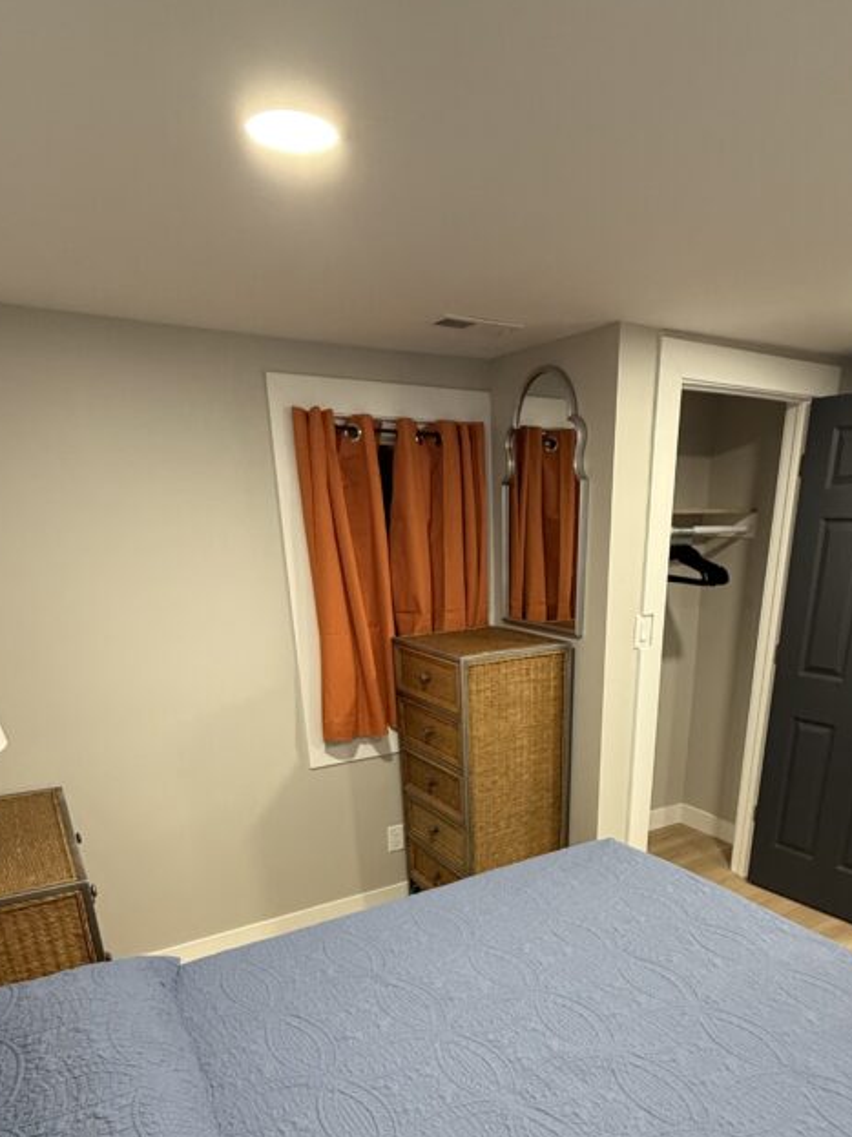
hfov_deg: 58.5
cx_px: 498
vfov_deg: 70.0
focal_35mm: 23
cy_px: 825
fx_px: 755
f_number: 2.2
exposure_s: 1/60
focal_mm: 2.22
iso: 320
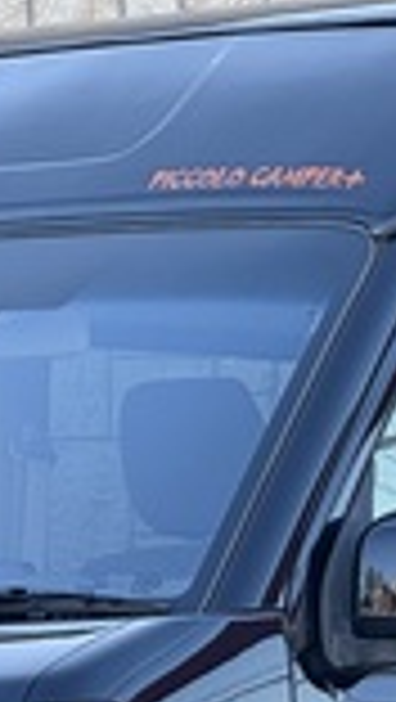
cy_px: 675
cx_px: 436
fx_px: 9351
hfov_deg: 2.4
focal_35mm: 502
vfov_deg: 4.3
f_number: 2.8
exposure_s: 1/236
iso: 50
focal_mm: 15.66
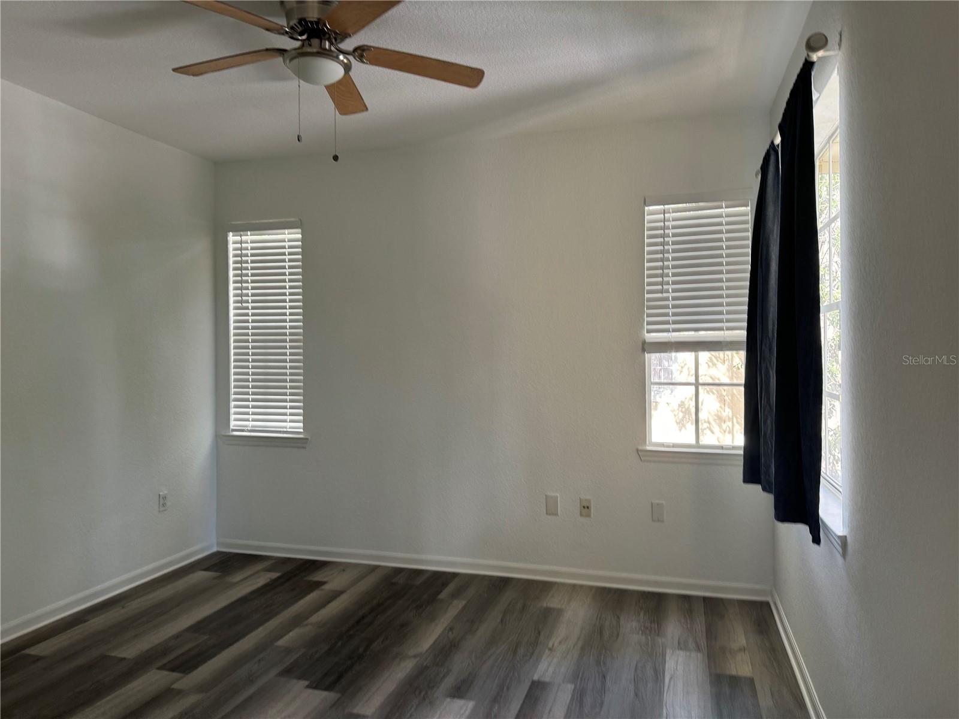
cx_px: 480
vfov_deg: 56.8
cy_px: 360
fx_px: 665
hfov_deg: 71.6
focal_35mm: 24
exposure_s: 1/60
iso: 125
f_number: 1.78
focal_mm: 6.76
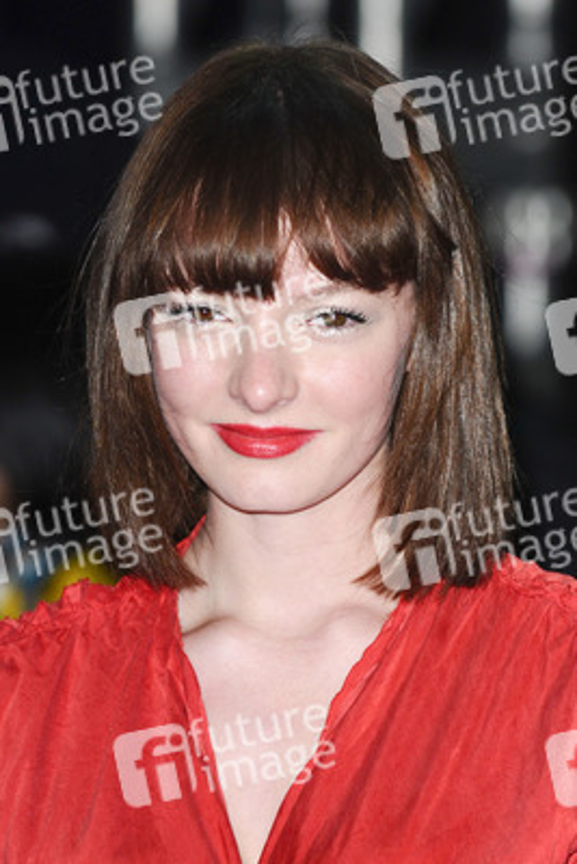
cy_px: 432
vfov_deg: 7.4
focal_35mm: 278
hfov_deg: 5.0
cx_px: 288
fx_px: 6665
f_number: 4.5
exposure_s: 1/200
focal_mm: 185
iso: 320
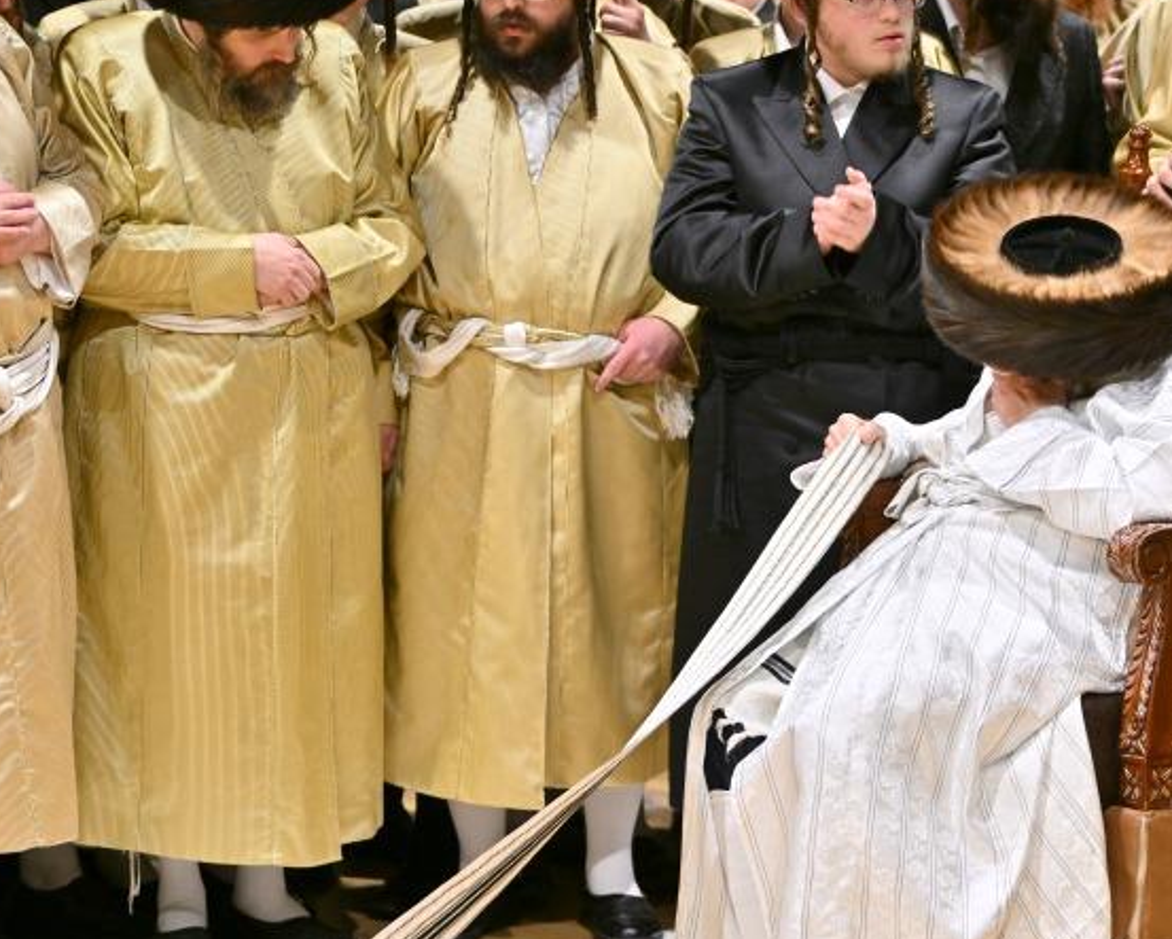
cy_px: 421
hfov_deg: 13.8
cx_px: 949
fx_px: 4824
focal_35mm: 139
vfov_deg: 11.1
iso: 400
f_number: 2.8
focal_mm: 80
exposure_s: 1/125
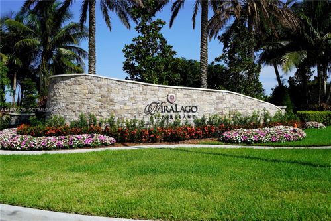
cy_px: 110
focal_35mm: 33
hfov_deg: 57.2
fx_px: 303
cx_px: 166
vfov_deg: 39.9
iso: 100
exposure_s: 1/200
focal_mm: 33
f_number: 10
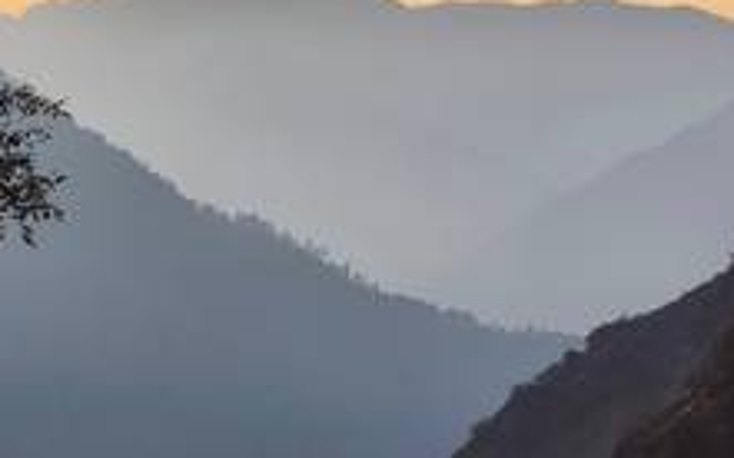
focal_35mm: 212
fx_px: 4240
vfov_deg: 6.2
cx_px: 80
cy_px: 266
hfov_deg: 9.8
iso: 50
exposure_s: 1/169
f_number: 1.65
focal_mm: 6.18
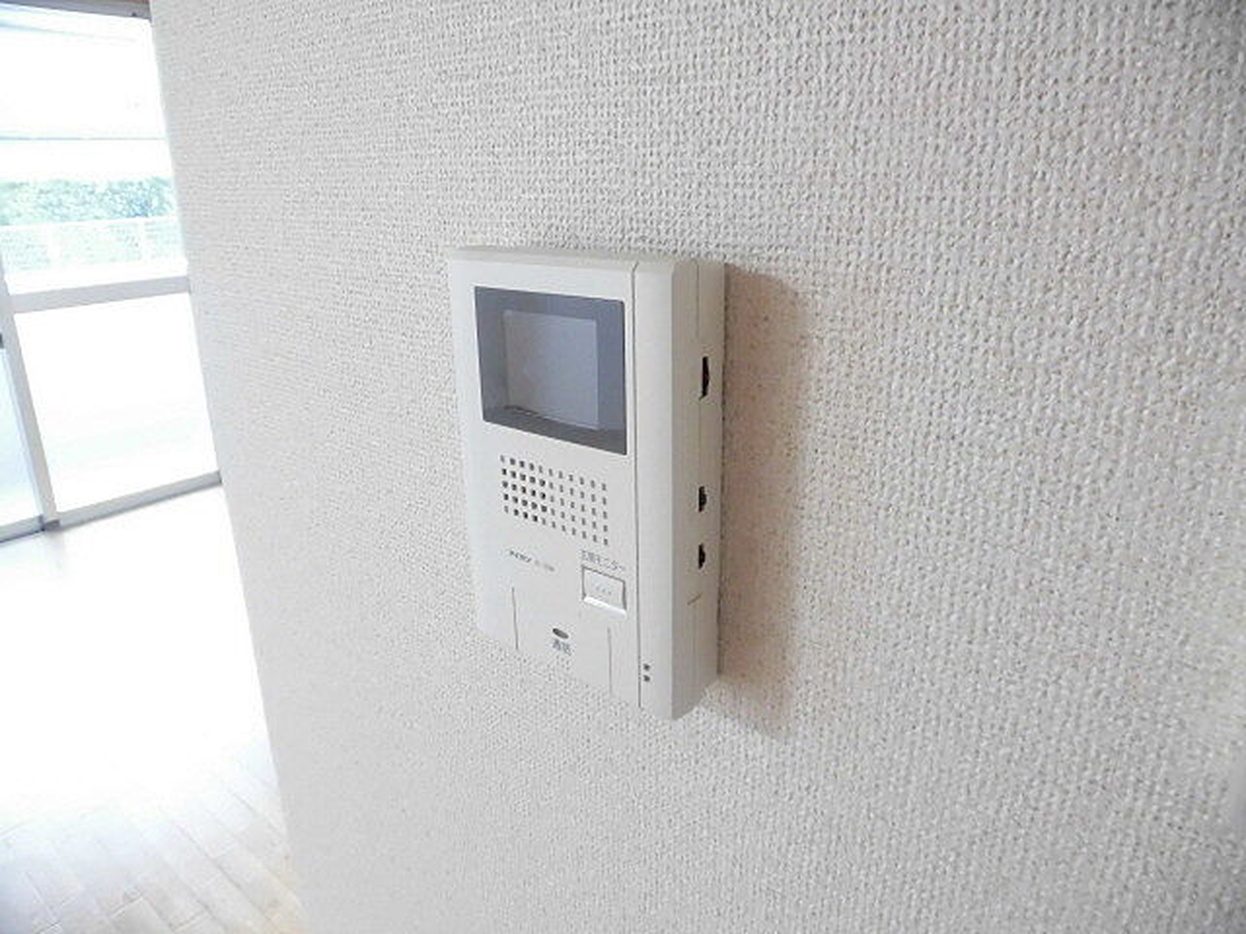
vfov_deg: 56.8
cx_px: 623
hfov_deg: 71.6
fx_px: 864
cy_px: 467
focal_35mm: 24
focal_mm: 4.3
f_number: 3.1
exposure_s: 1/25
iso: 640
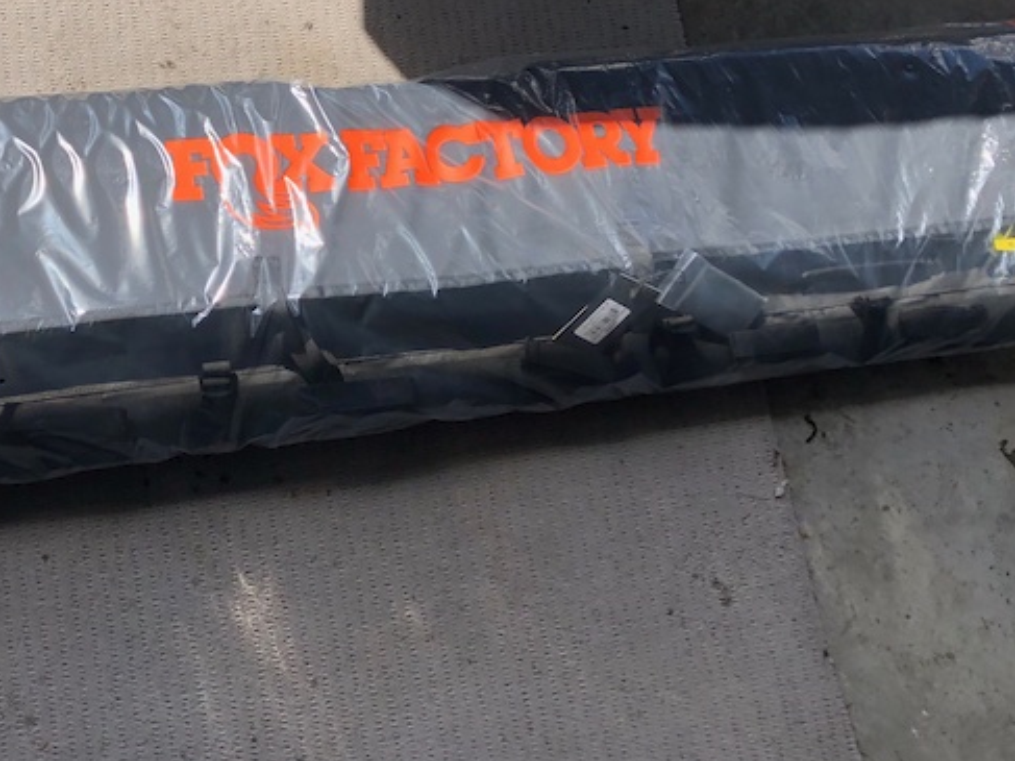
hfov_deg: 40.4
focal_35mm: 46
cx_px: 286
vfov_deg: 30.9
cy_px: 175
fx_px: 1348
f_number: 1.8
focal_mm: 3.99
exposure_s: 1/1200
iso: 20
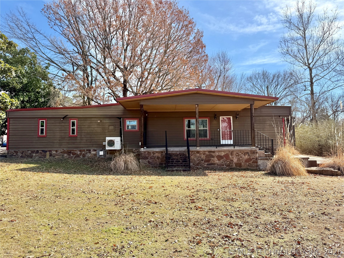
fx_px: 239
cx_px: 172
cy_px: 129
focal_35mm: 24
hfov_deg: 71.6
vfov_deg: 56.8
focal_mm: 6.76
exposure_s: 1/2445
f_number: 1.78
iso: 80
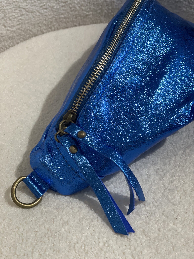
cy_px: 130
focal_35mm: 52
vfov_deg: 36.8
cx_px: 97
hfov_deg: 28.0
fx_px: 389
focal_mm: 6
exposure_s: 1/100
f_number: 2
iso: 200
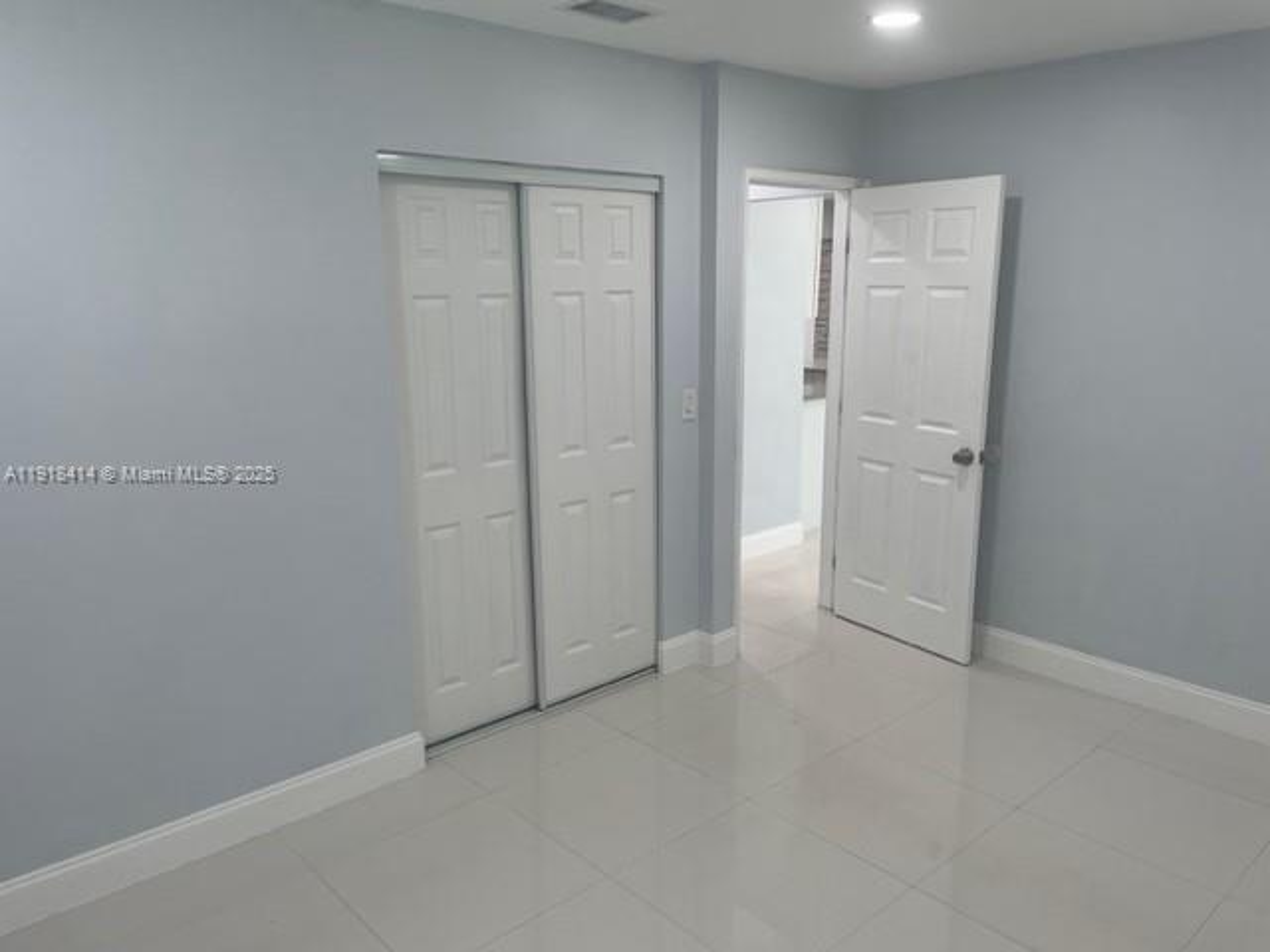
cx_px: 635
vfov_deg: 53.1
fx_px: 954
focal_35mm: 26
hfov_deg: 67.3
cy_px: 476
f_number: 1.6
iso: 50
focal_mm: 4.2
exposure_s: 1/120
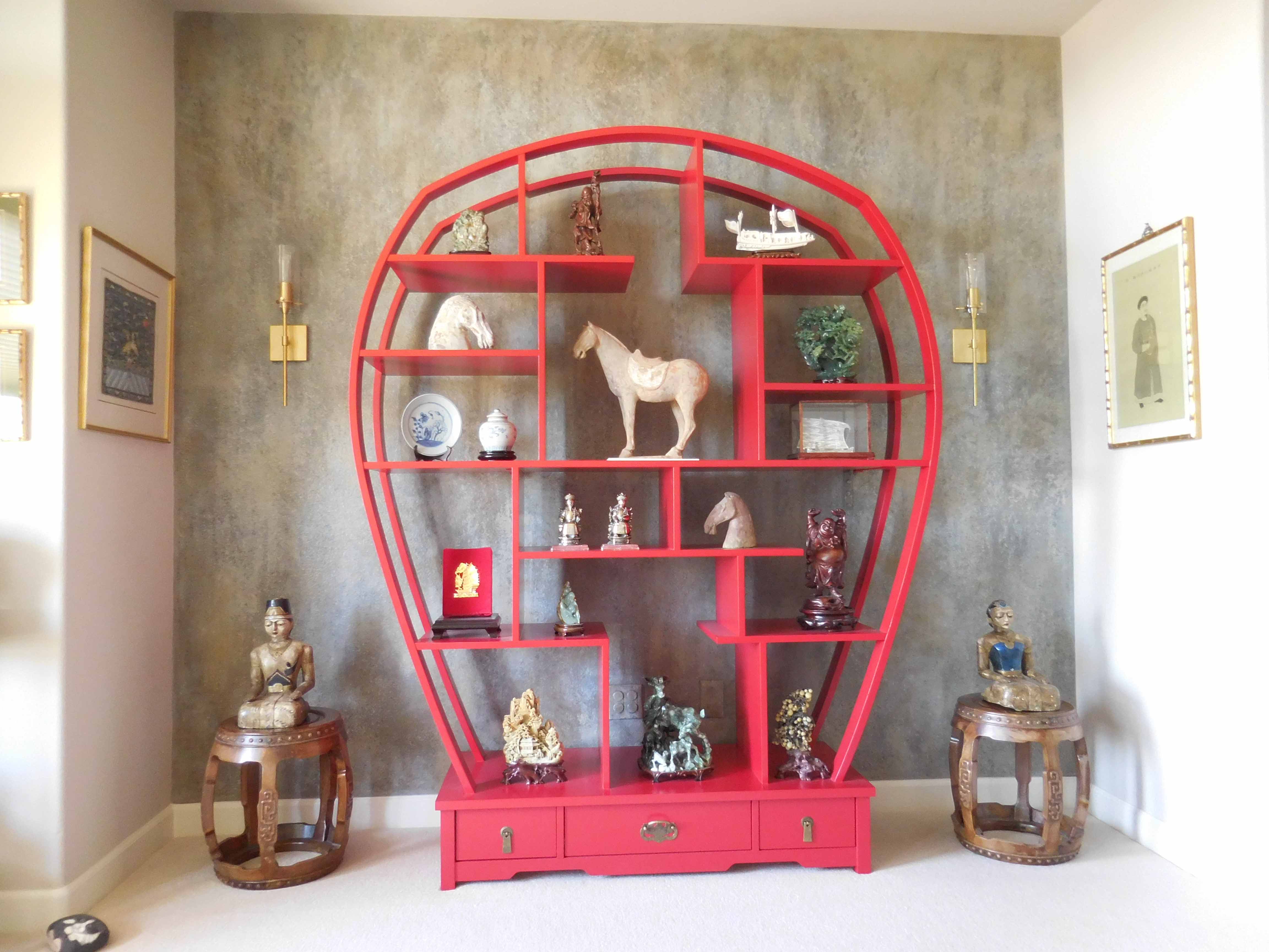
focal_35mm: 25
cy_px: 476
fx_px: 916
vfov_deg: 54.9
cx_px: 634
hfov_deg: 69.4
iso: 400
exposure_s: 1/10
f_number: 3.3
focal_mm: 4.5
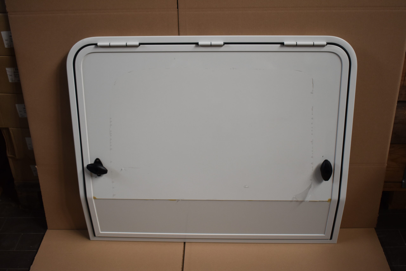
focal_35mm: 40
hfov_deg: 47.9
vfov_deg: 33.0
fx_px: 457
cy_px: 136
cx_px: 203
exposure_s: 1/250
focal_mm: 27
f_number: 4
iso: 640
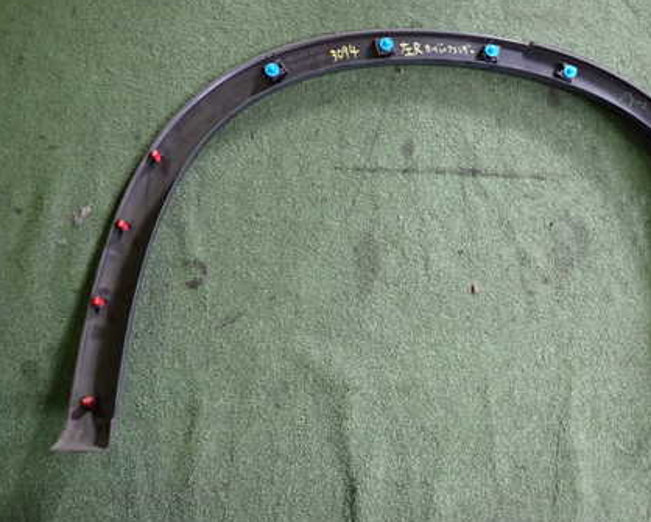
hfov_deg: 43.0
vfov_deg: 35.7
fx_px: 810
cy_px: 245
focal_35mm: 42
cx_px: 453
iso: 250
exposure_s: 1/40
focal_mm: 5.4
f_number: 2.3
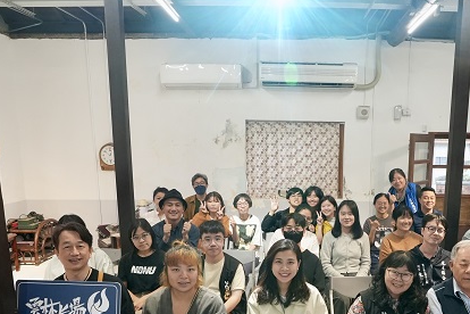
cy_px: 270
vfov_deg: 42.1
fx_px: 379
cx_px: 324
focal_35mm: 29
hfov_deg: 61.7
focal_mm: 16
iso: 4000
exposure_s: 1/100
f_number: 5.6
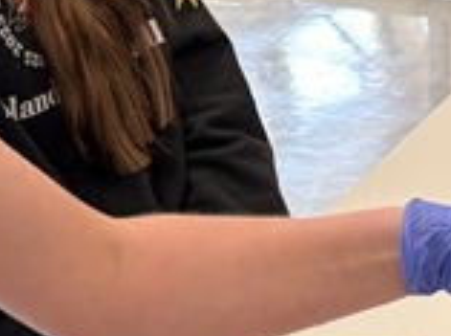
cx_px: 382
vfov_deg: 8.6
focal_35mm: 170
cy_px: 416
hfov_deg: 11.6
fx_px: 2210
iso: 80
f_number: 1.6
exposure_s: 1/60
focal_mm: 5.96
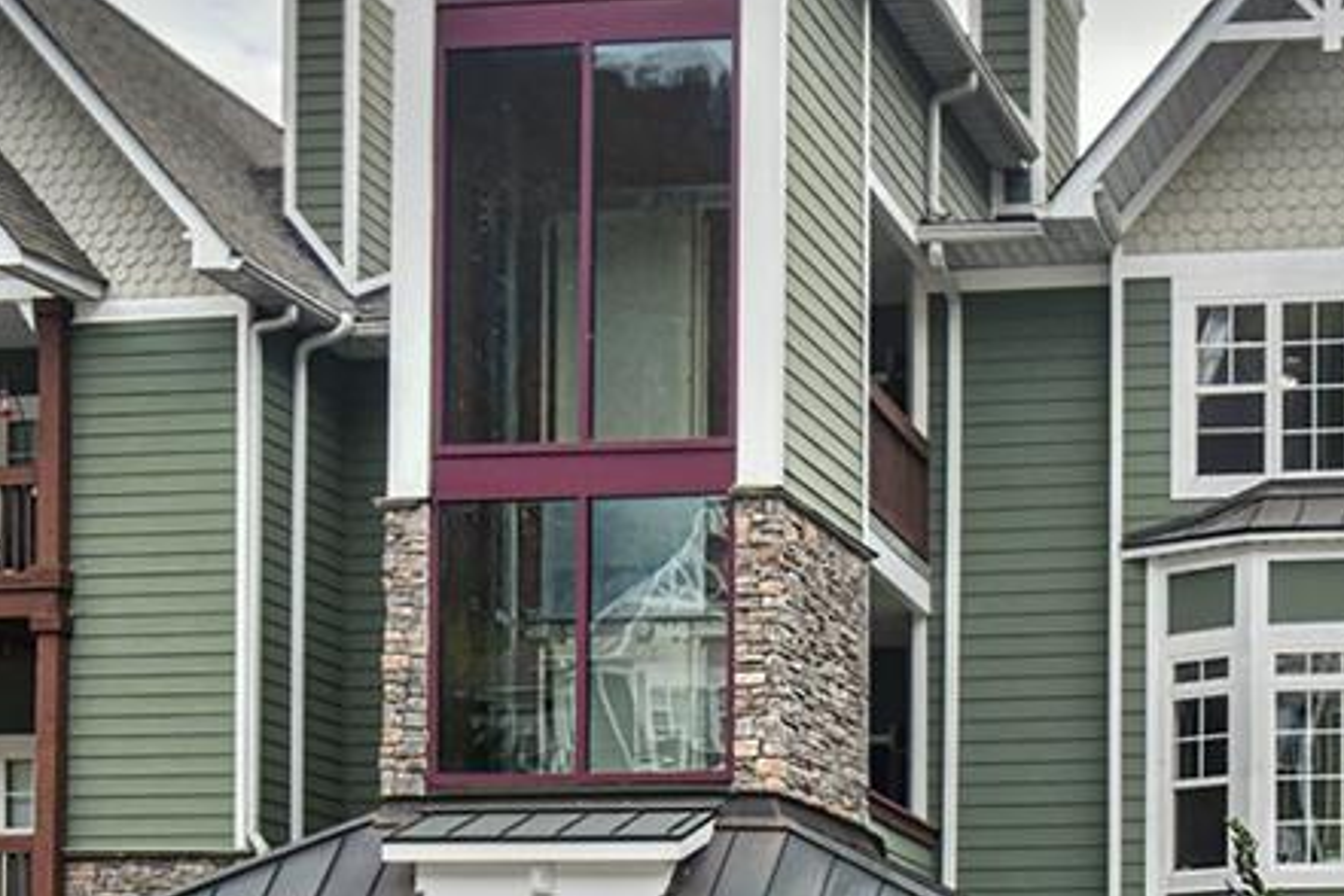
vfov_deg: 18.8
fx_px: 2688
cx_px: 805
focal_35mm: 72
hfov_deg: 28.0
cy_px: 623
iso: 1600
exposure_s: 1/200
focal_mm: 31
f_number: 7.1
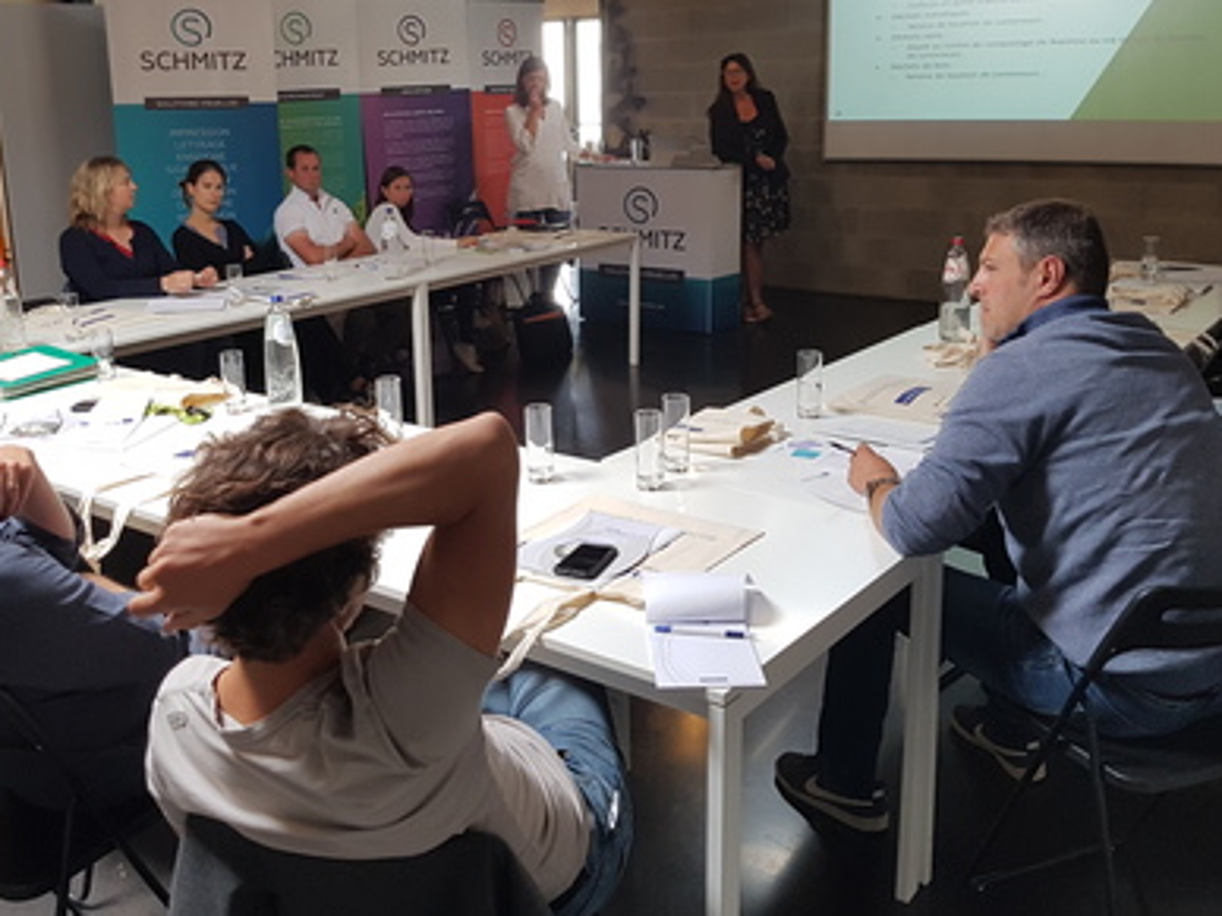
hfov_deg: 53.9
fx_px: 1200
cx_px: 567
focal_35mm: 34
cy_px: 346
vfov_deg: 41.5
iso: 125
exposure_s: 1/60
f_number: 1.7
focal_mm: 4.2
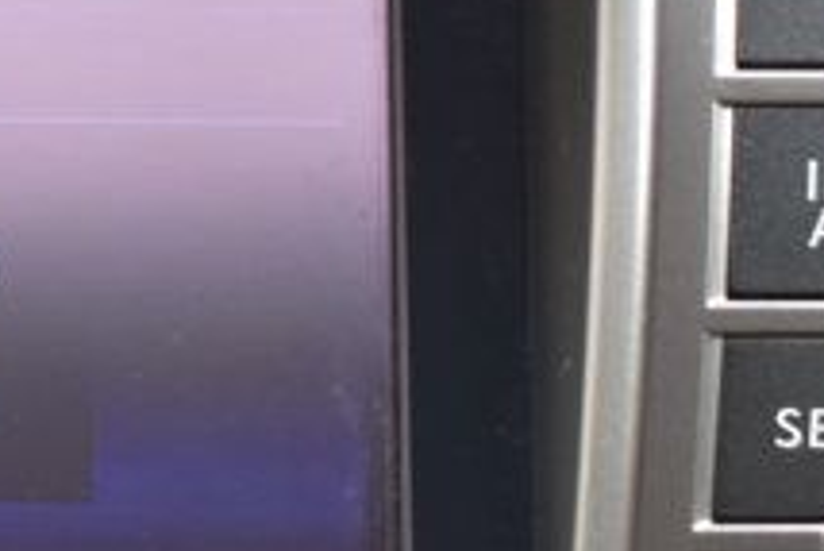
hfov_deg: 8.9
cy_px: -35
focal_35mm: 222
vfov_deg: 6.2
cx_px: -597
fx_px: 5094
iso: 400
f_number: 7.1
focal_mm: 31
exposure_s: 1/40
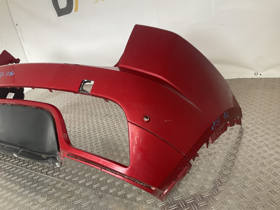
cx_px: 140
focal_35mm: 29
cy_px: 105
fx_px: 235
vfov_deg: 48.2
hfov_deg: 61.7
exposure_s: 1/120
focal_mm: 3
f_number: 1.8
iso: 50
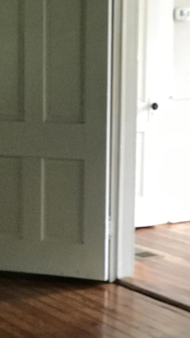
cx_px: 68
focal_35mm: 114
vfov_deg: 18.7
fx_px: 1020
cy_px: 113
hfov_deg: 10.6
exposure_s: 1/60
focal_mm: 6.6
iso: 500
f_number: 2.8
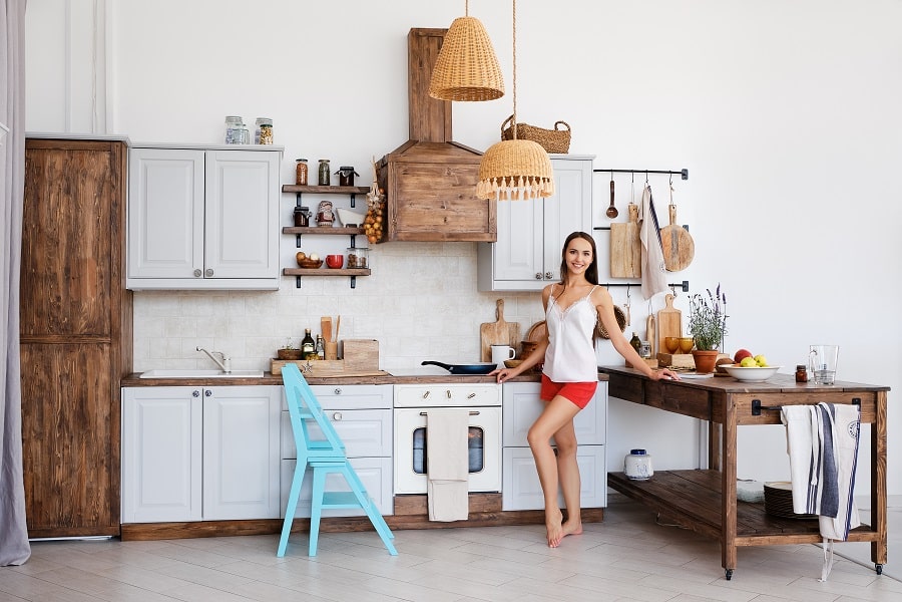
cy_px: 301
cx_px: 451
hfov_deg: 54.4
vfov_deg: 37.9
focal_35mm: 35
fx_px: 877
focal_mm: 23
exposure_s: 1/60
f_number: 4
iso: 400
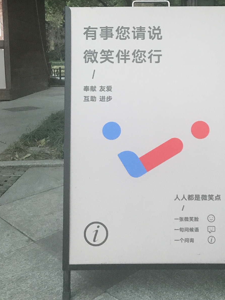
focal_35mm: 40
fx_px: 347
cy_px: 104
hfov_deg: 35.5
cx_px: 157
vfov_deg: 46.2
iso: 80
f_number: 1.8
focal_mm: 3.99
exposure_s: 1/5
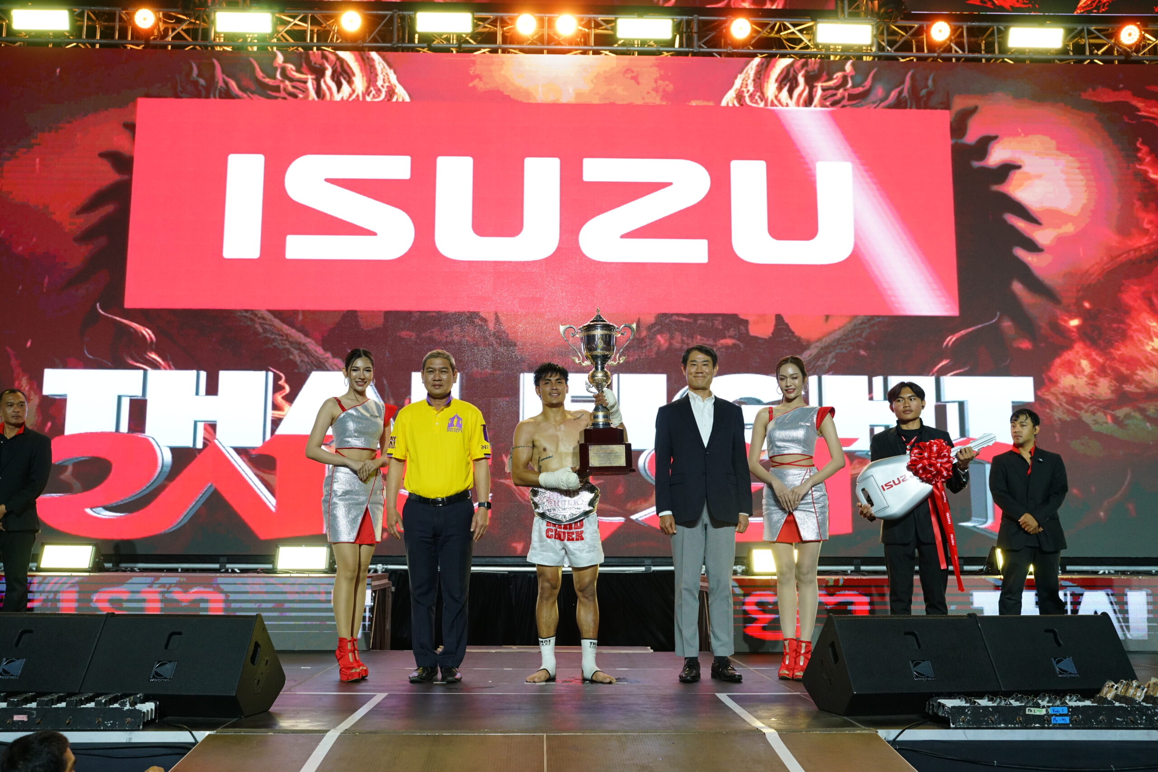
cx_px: 579
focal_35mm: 36
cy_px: 386
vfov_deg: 36.9
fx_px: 1158
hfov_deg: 53.1
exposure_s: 1/320
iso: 1600
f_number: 4.5
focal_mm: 36
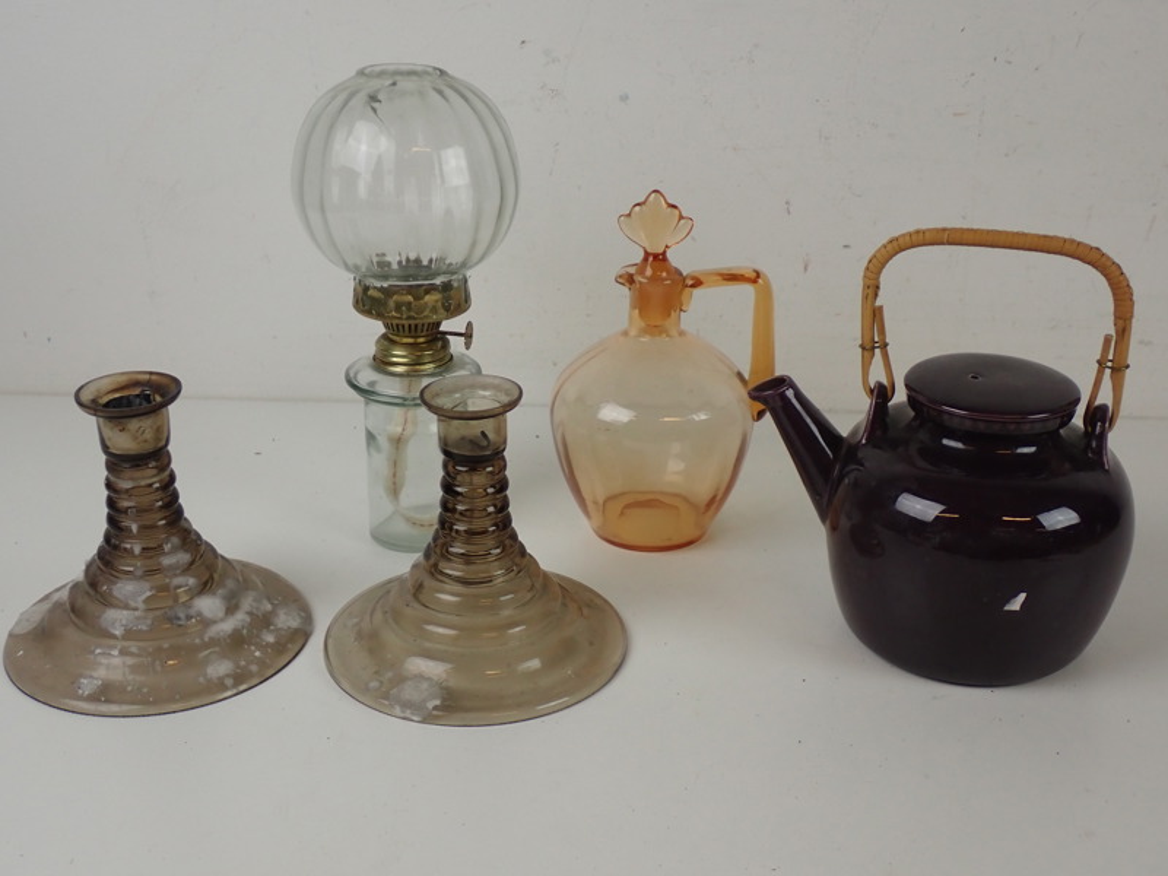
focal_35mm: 47
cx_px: 584
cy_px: 438
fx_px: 1586
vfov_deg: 30.9
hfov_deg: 40.4
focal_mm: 8.4
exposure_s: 1/100
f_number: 3.1
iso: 200
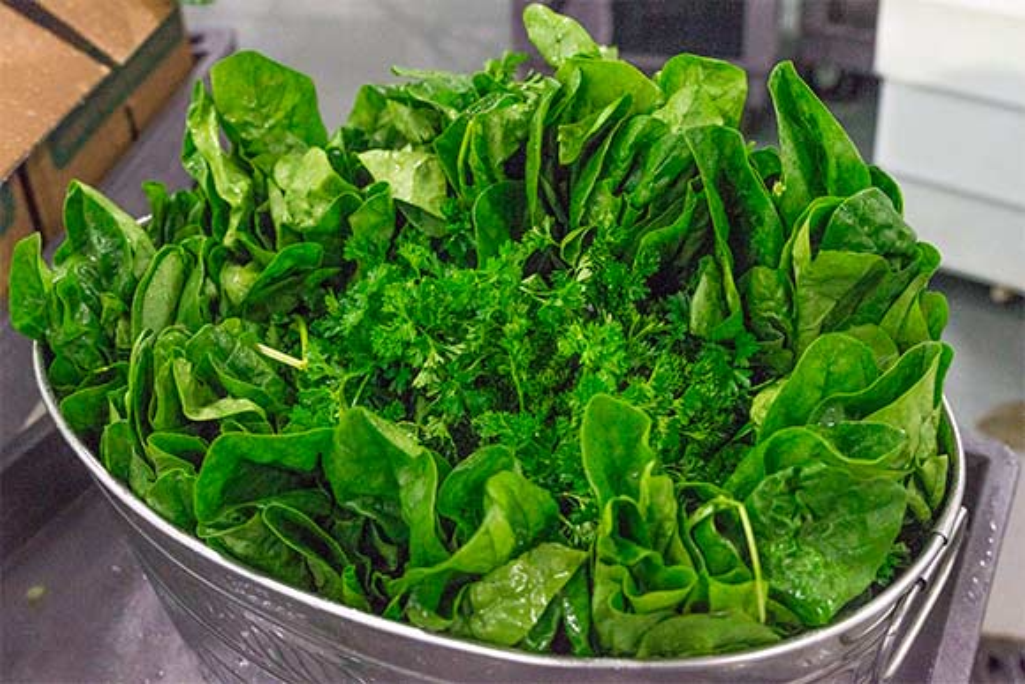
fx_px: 1082
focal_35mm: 38
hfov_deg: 50.7
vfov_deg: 35.1
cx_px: 512
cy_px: 342
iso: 1250
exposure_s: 1/250
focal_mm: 38
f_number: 5.6
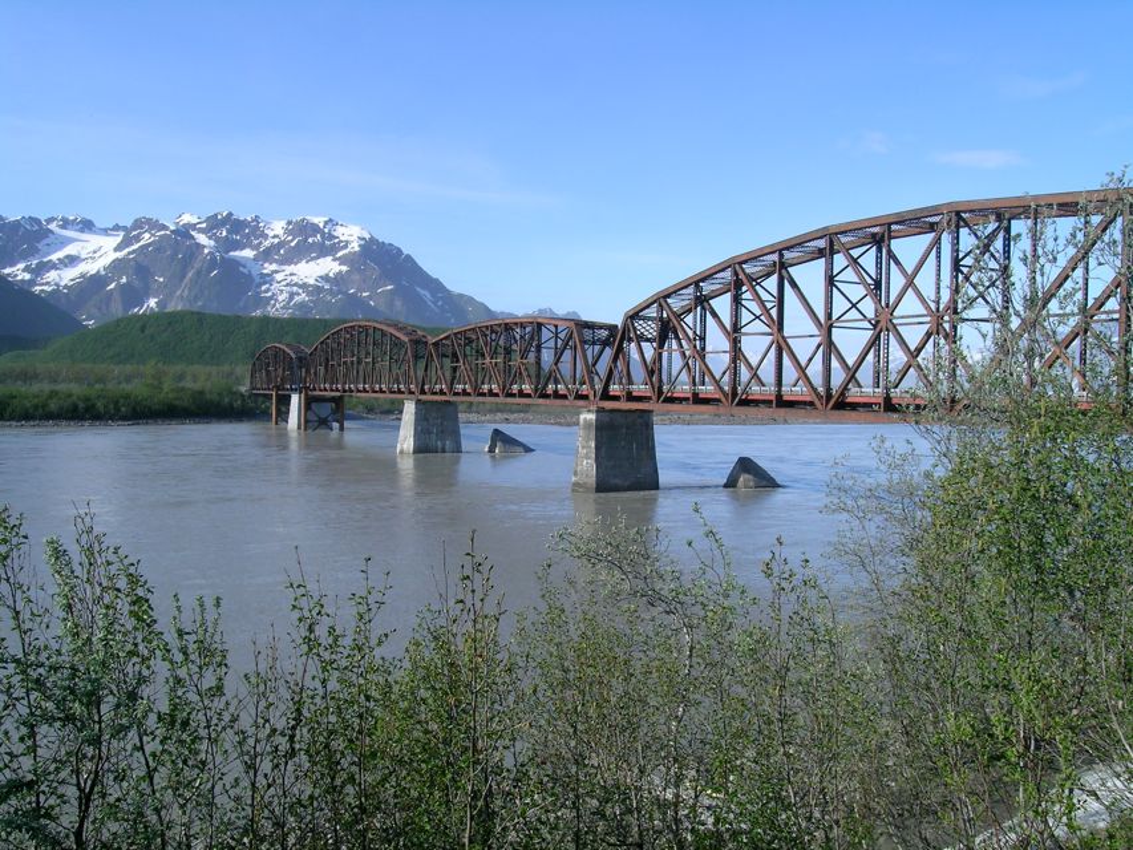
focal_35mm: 31
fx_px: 1015
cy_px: 425
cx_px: 566
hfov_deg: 58.3
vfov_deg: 45.5
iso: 50
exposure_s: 1/125
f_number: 7.3
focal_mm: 6.5
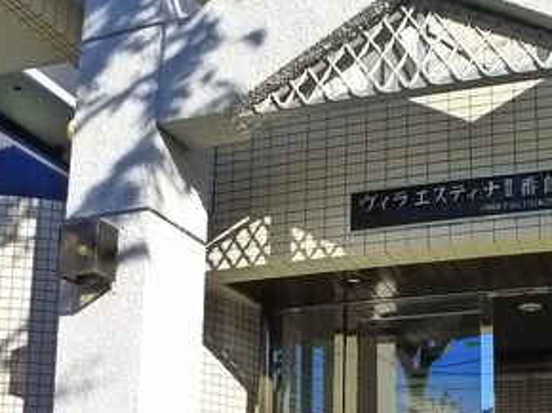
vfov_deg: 23.5
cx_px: 444
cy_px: 465
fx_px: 924
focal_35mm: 58
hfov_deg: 32.3
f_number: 4
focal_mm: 5.1
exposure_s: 1/500
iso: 400
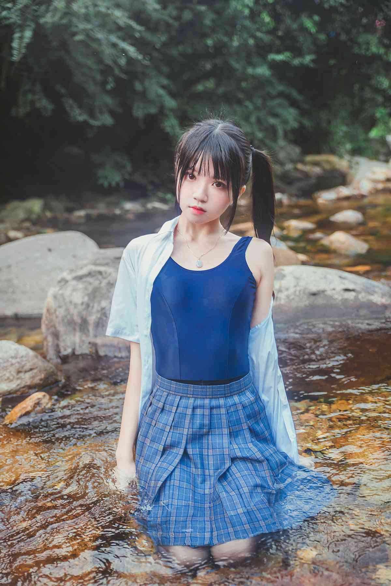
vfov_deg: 46.4
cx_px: 196
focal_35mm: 42
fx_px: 684
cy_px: 293
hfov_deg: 31.9
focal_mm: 42
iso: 800
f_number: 2.8
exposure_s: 1/160
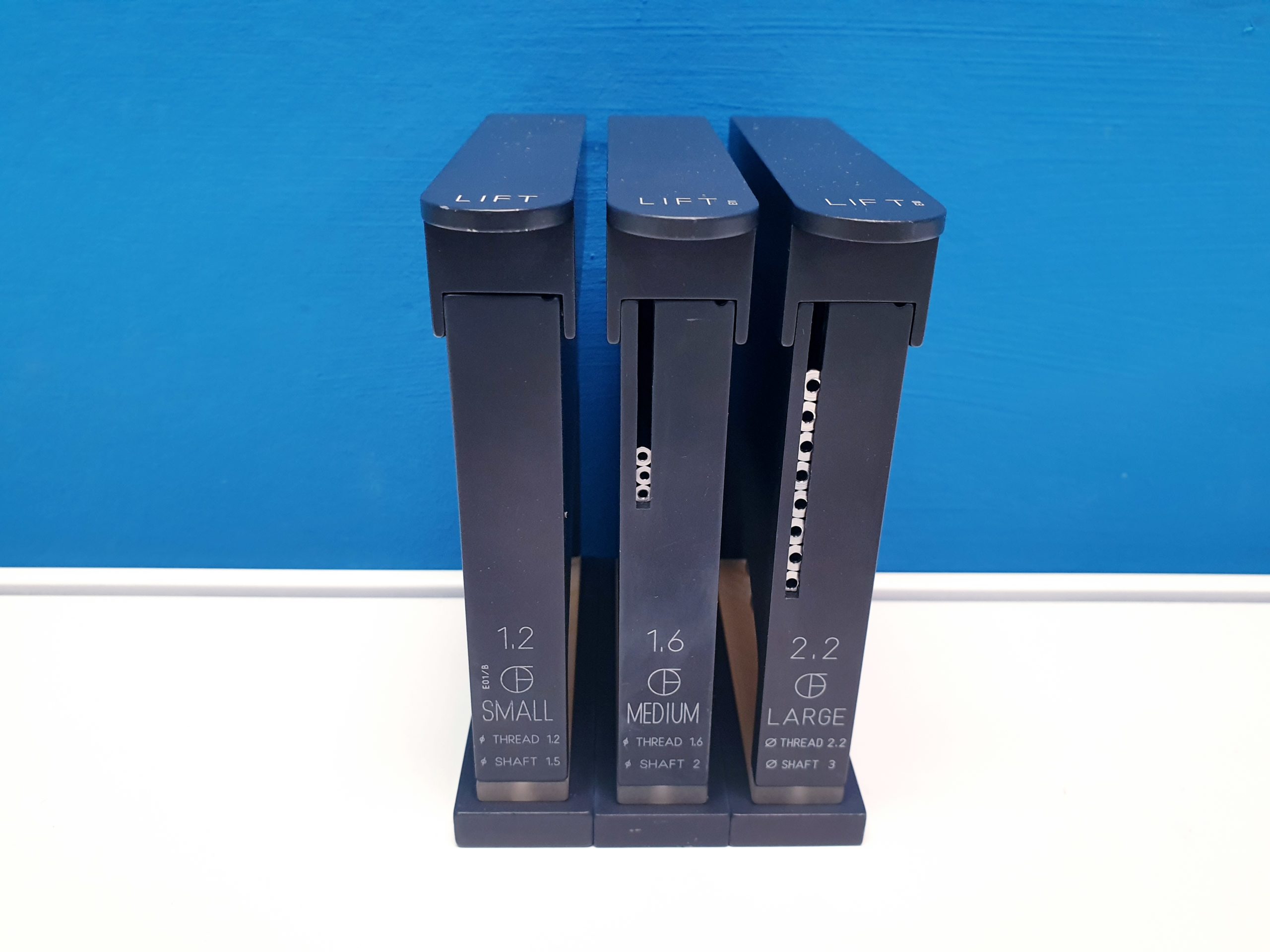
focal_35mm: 26
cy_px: 476
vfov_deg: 53.1
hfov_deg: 67.3
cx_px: 635
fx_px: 954
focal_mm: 4.3
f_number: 2.4
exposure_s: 1/50
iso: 200
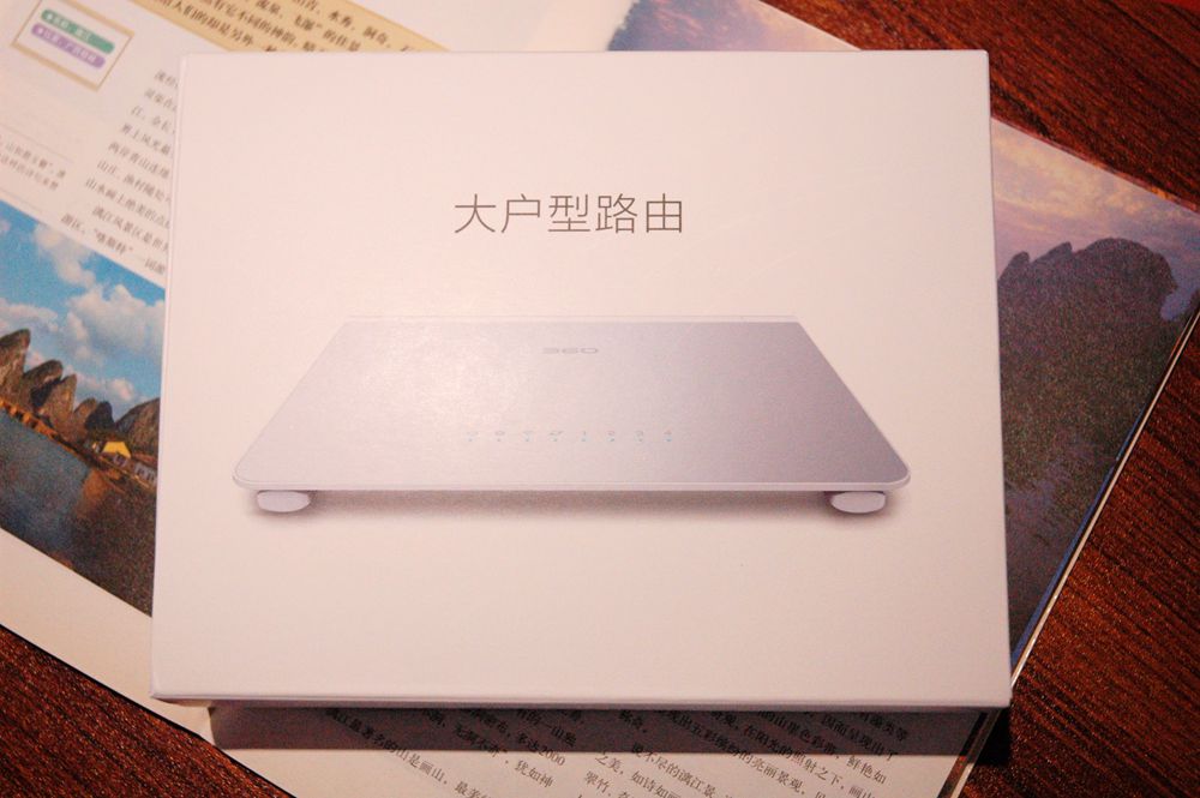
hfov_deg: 35.1
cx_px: 600
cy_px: 399
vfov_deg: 23.7
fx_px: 1898
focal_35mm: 57
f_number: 4.5
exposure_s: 1/60
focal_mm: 38
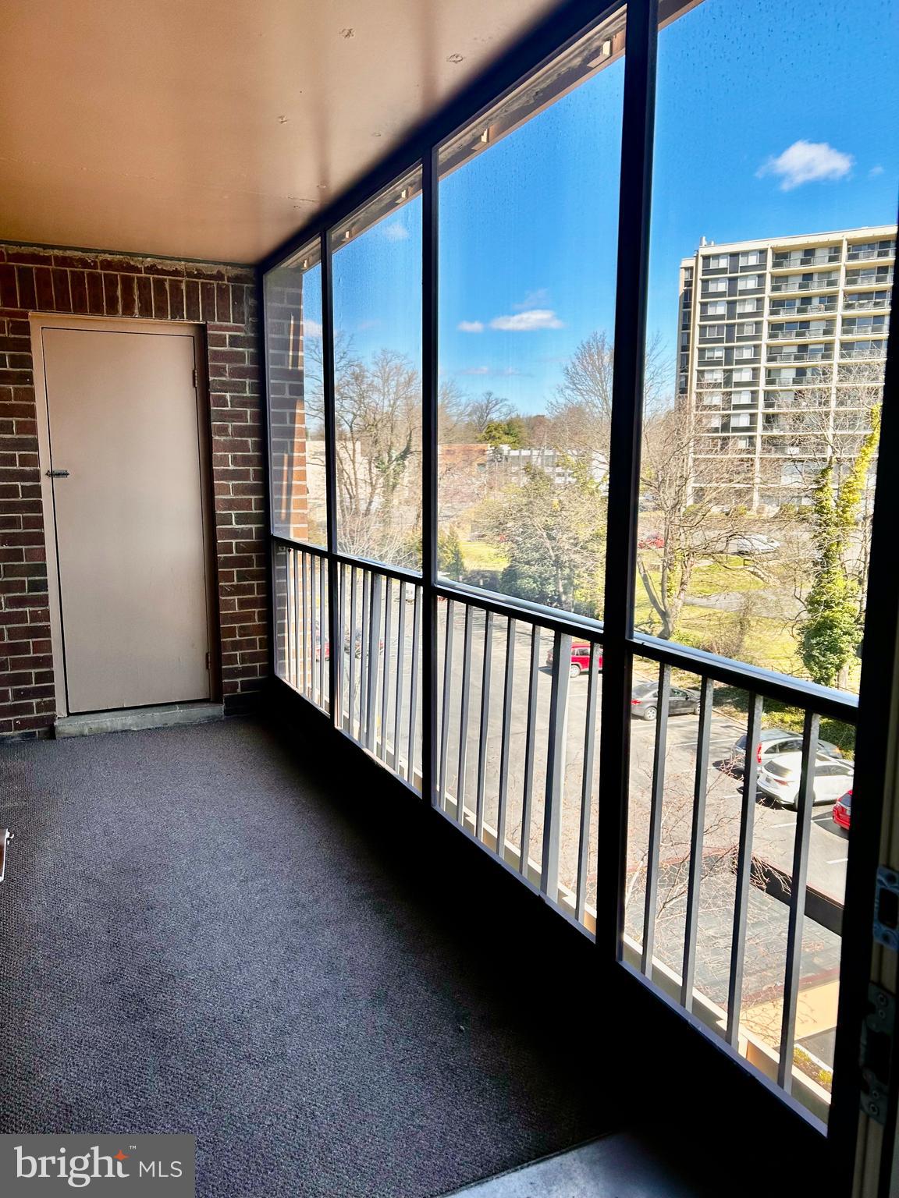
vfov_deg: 67.3
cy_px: 599
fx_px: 900
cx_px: 450
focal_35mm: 26
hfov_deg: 53.1
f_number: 1.5
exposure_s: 1/803
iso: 50
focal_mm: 5.7
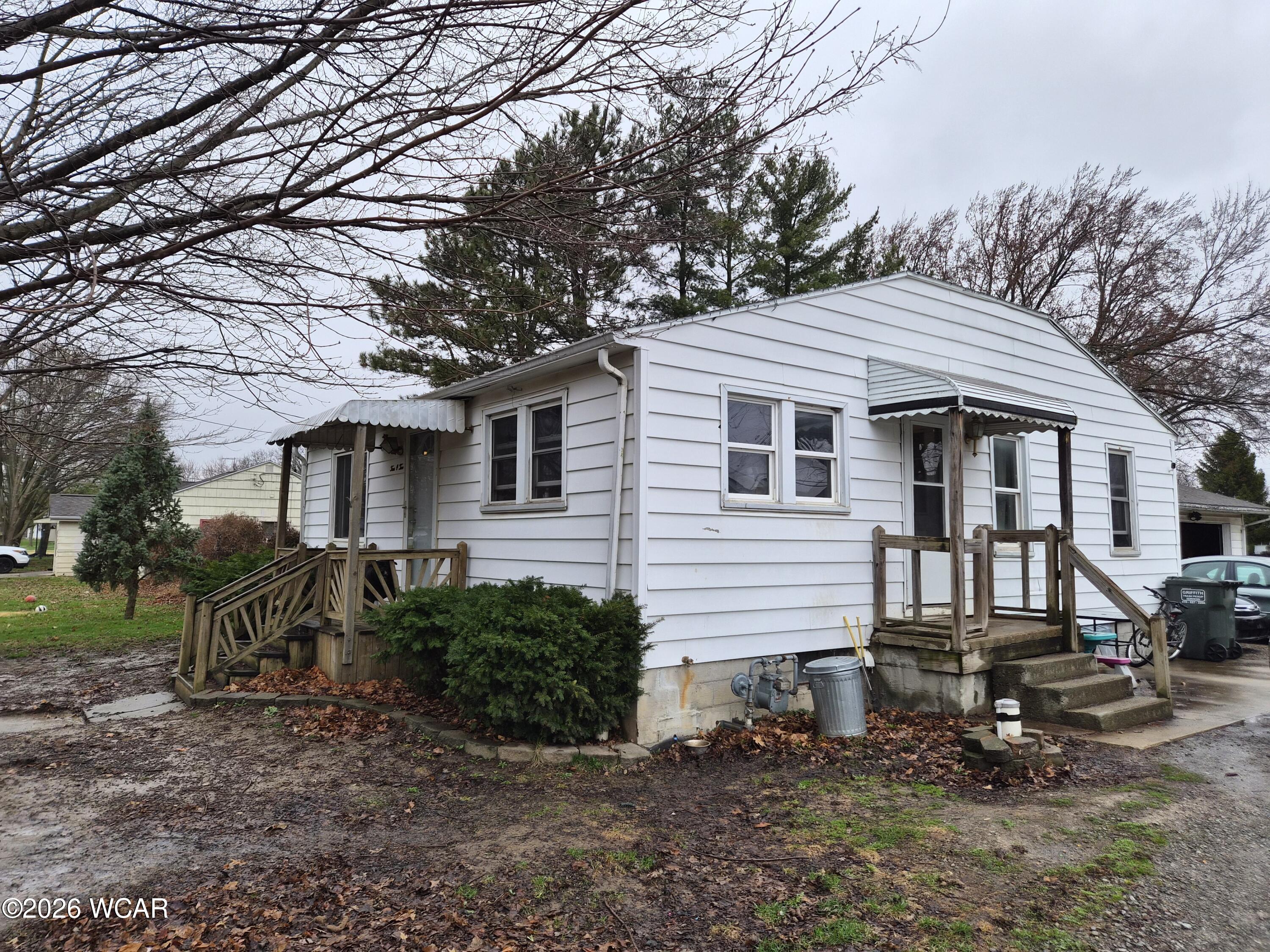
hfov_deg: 73.9
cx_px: 635
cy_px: 476
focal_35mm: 23
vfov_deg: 58.9
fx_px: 844
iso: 80
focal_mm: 5.4
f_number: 1.8
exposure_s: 1/912
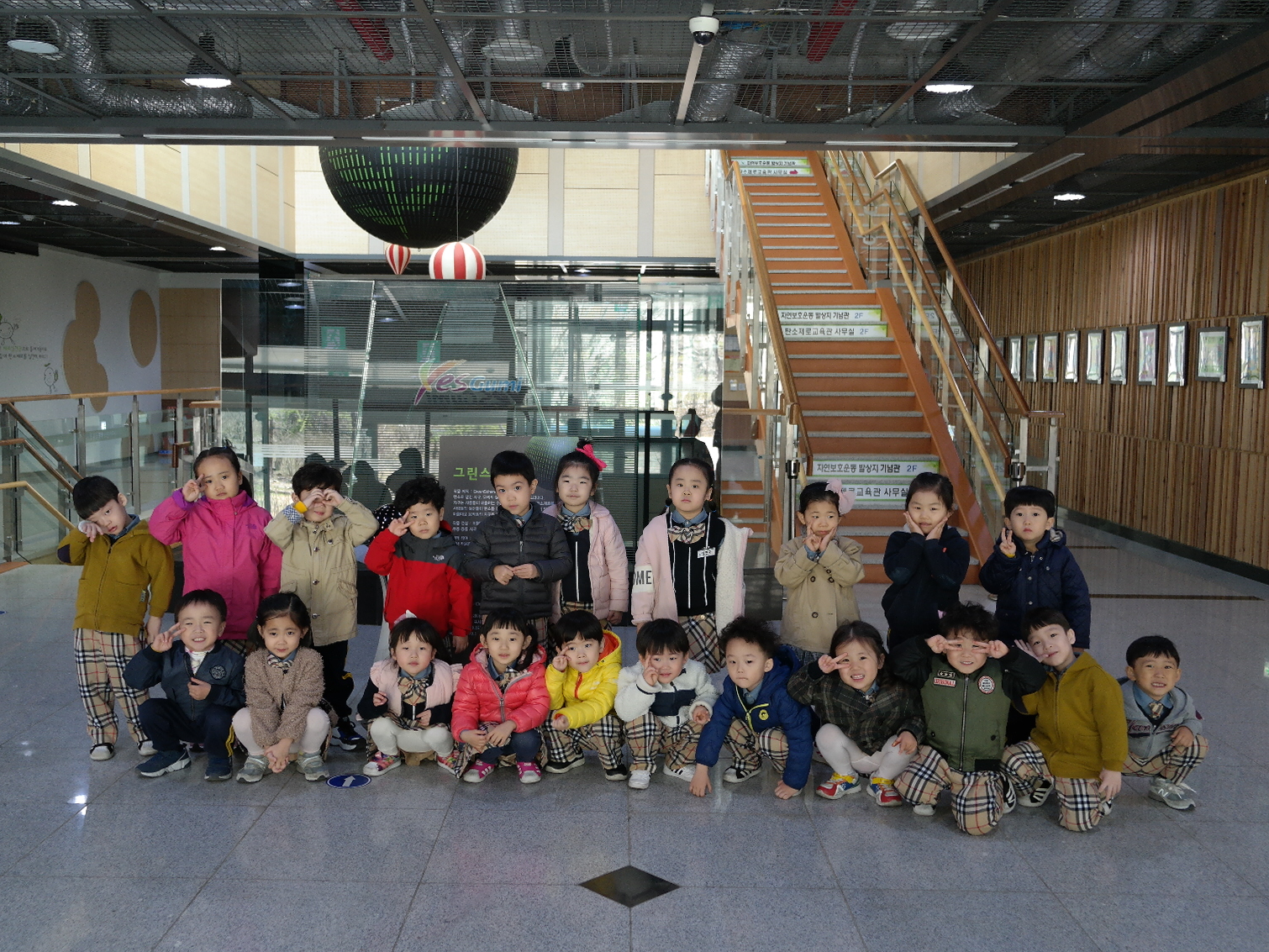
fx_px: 1210
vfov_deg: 43.0
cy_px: 483
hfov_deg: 55.3
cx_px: 613
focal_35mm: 33
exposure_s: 1/40
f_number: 3.5
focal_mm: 20
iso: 400
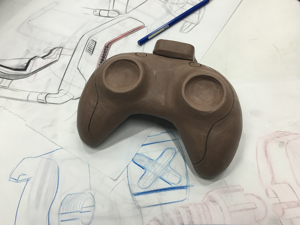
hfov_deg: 61.7
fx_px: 251
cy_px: 112
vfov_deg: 48.2
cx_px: 150
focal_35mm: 29
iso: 125
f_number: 2.2
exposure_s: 1/33
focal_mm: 4.15
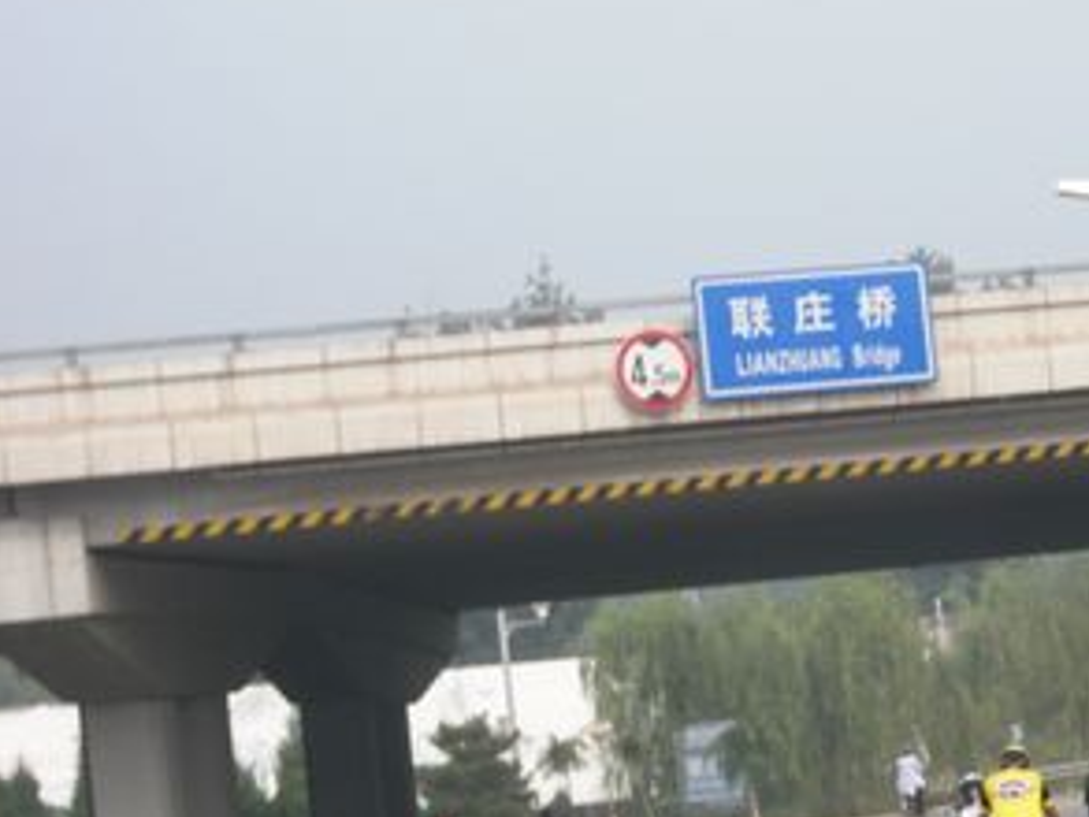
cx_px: 859
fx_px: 5791
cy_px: 585
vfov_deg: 8.1
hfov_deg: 10.7
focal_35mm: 184
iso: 50
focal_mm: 18.9
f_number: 5.3
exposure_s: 1/250
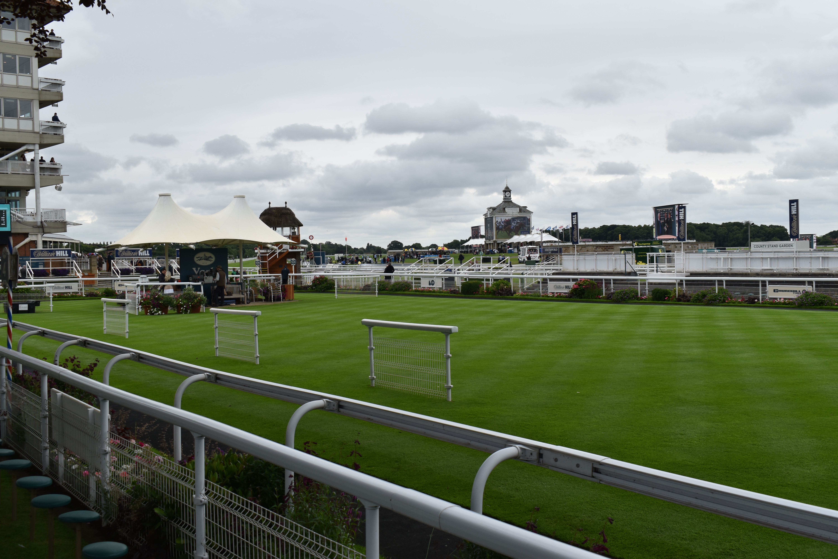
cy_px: 280
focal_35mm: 38
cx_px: 419
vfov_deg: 35.5
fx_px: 873
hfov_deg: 51.3
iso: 200
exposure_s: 1/320
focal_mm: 25
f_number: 9
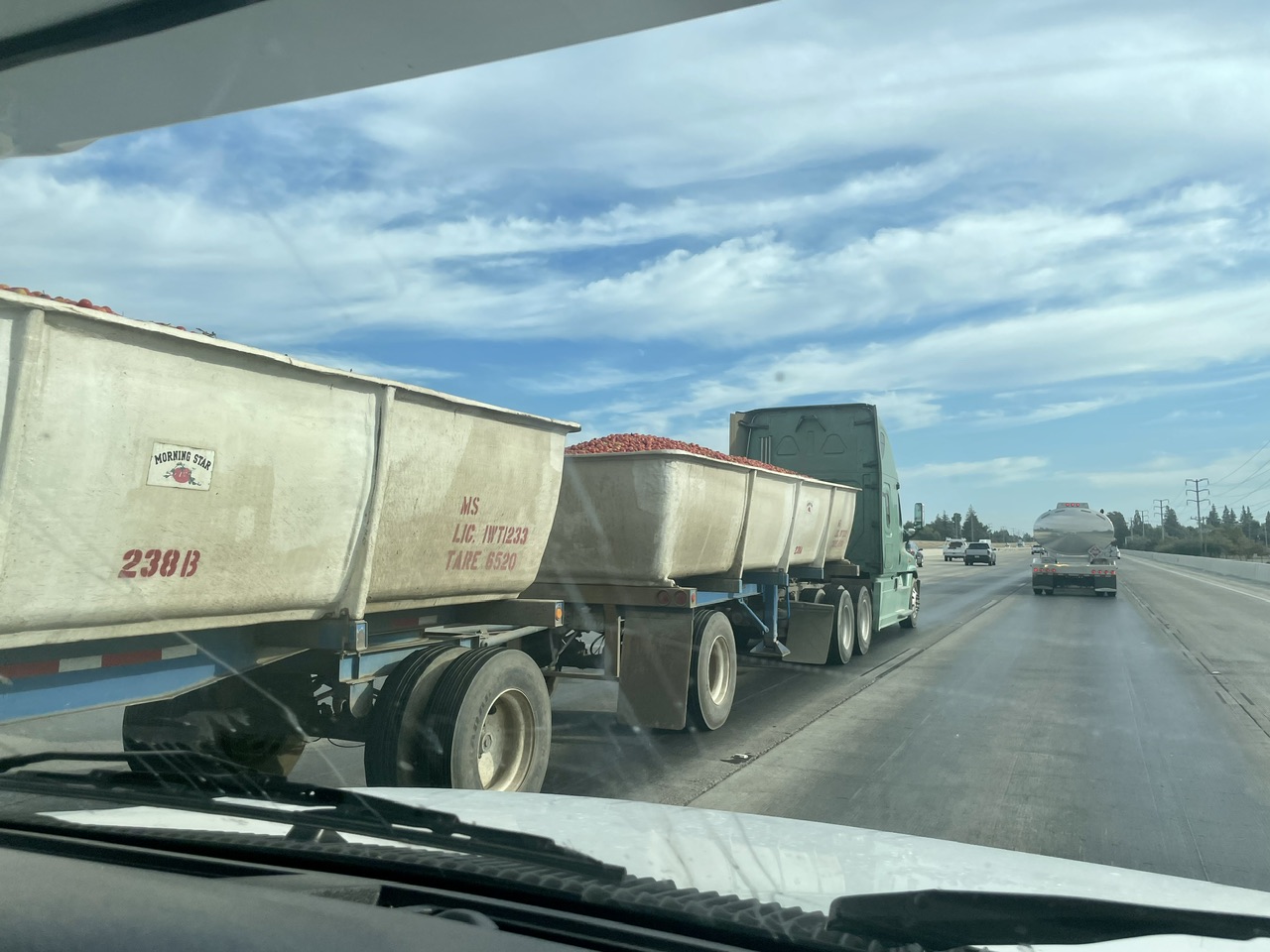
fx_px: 954
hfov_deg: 67.3
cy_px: 476
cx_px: 635
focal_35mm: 26
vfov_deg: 53.1
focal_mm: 4.2
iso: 32
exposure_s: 1/2882
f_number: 1.6
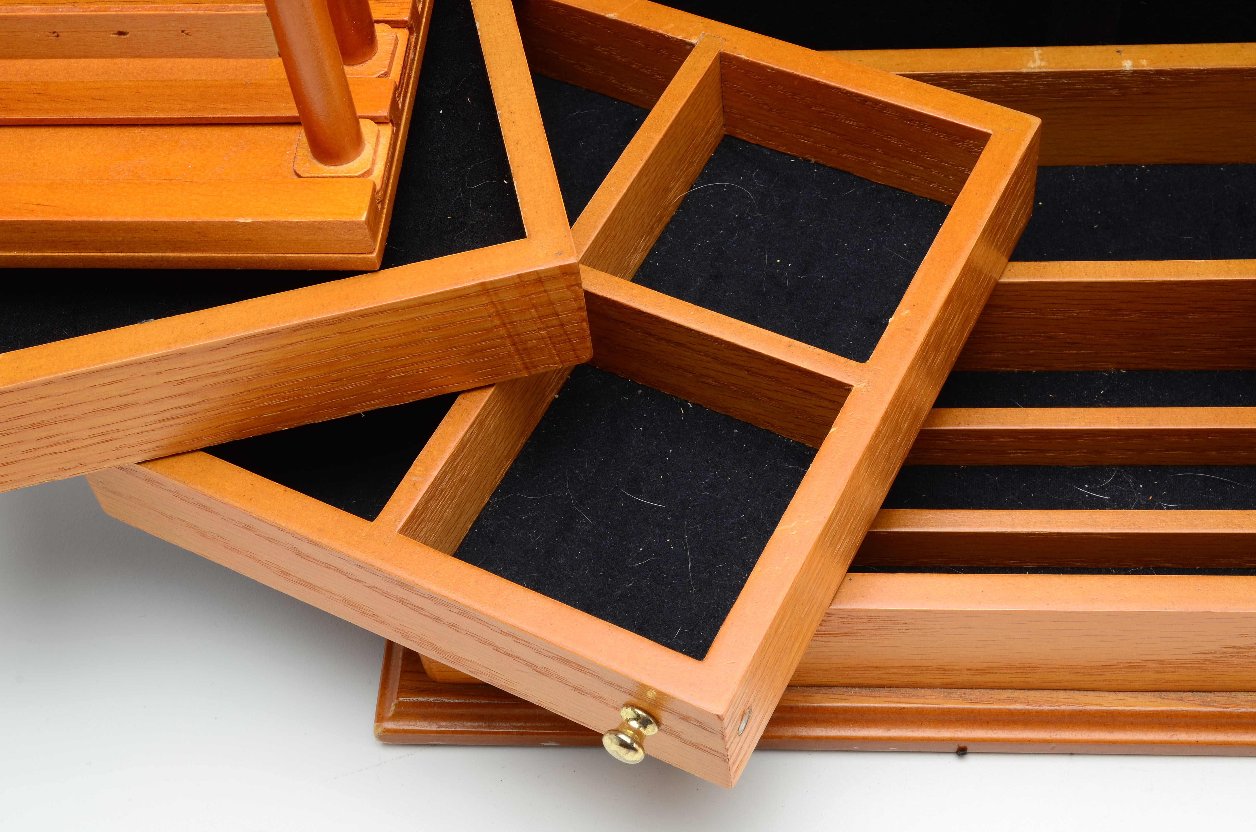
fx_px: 1985
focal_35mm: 57
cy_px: 416
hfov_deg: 35.1
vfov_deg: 23.7
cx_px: 628
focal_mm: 38
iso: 100
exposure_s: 1/160
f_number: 18
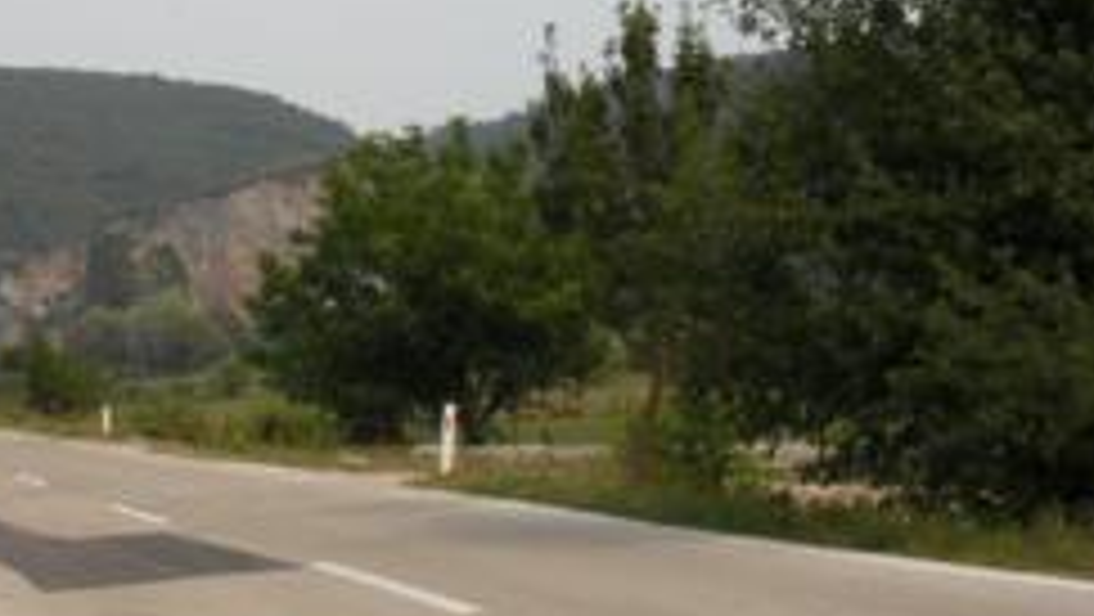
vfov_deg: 10.7
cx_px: 266
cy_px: 297
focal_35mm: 113
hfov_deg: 18.8
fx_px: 3280
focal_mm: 11.2
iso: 100
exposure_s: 1/350
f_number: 5.6
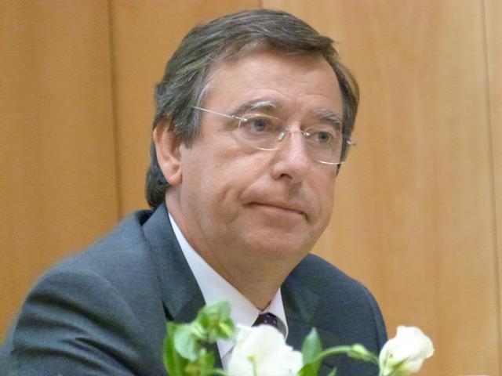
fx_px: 4612
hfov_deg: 6.2
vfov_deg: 4.7
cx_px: 251
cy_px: 188
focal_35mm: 318
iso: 1600
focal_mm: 57.2
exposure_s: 1/30
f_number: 4.1
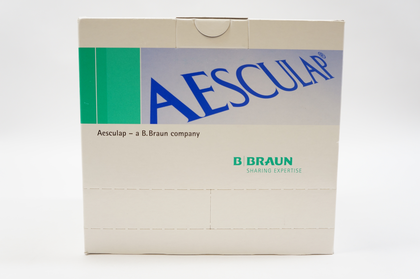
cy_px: 140
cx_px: 210
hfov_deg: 53.2
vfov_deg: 36.8
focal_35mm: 36
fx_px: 420
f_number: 5
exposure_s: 1/60
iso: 400
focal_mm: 24
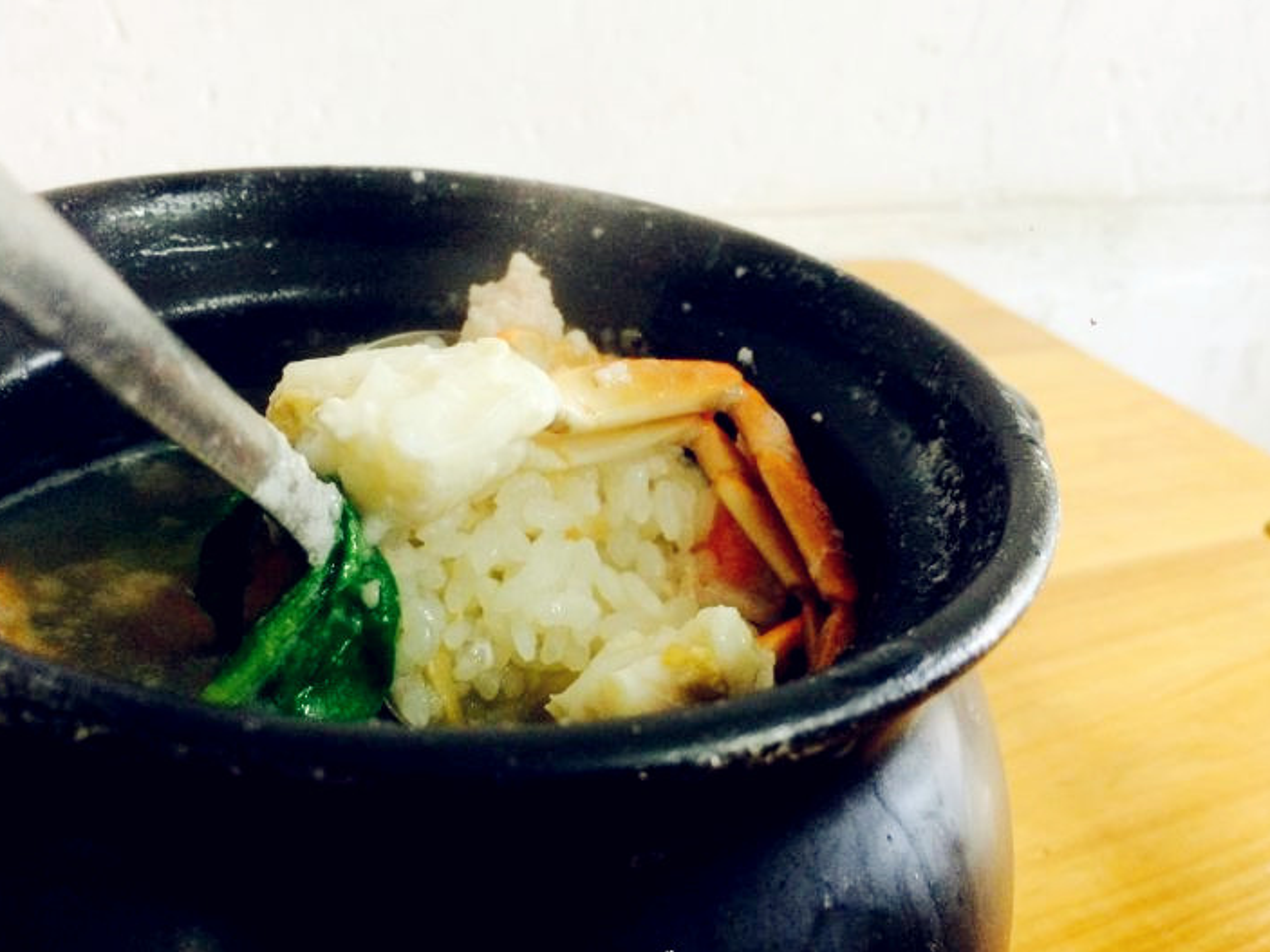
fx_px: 1211
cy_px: 513
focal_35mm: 33
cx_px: 584
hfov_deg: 55.3
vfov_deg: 42.9
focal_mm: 4.15
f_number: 2.2
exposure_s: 1/20
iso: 320
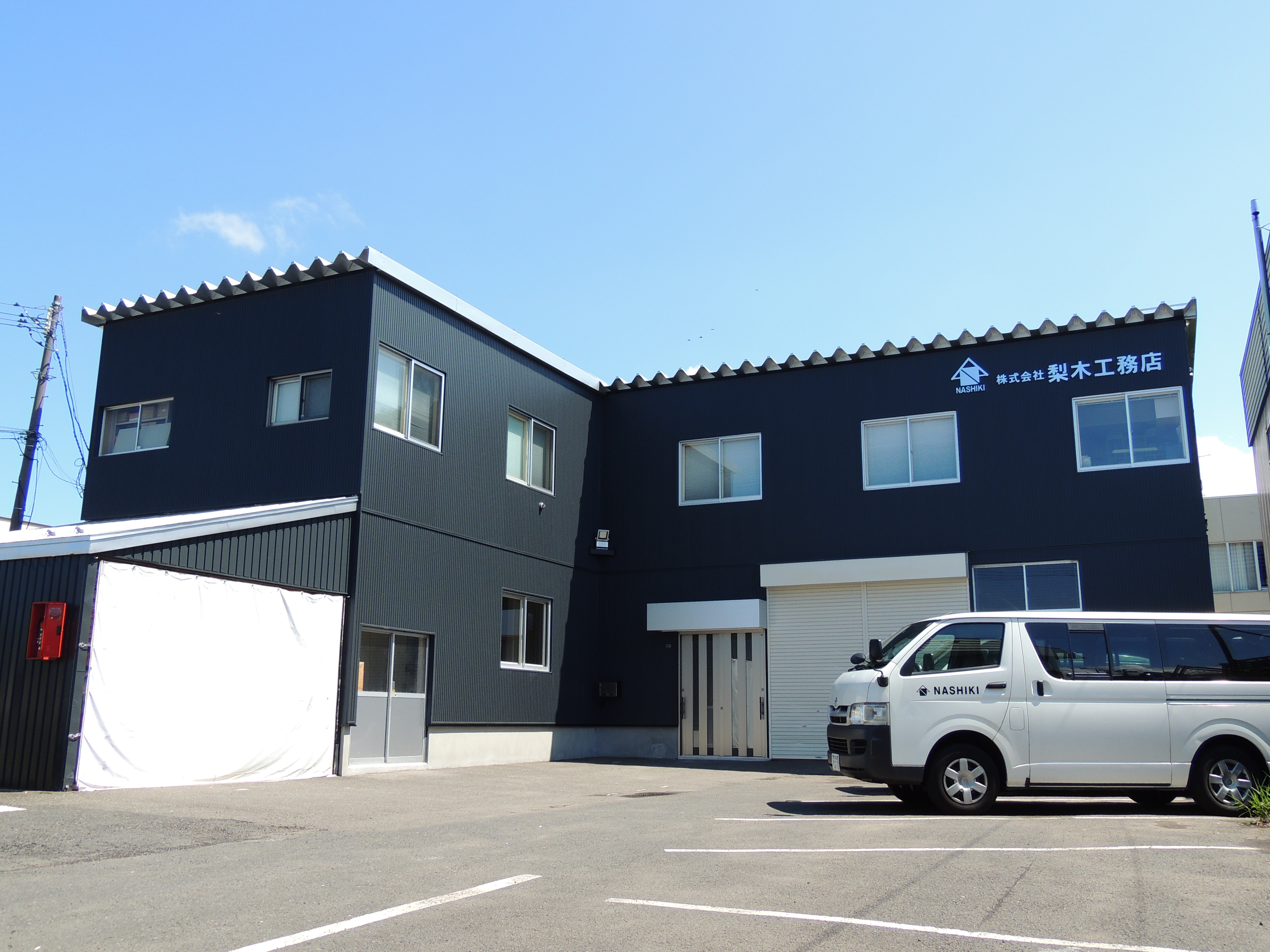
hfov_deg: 60.0
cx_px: 635
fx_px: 1101
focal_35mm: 30
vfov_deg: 46.8
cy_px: 476
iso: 100
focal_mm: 5.3
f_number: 3.1
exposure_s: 1/800
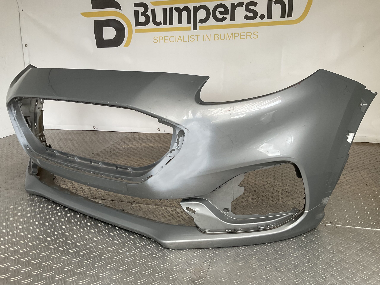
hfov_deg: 61.7
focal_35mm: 29
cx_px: 190
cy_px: 142
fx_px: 318
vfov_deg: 48.2
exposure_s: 1/120
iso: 40
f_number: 1.8
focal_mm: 3
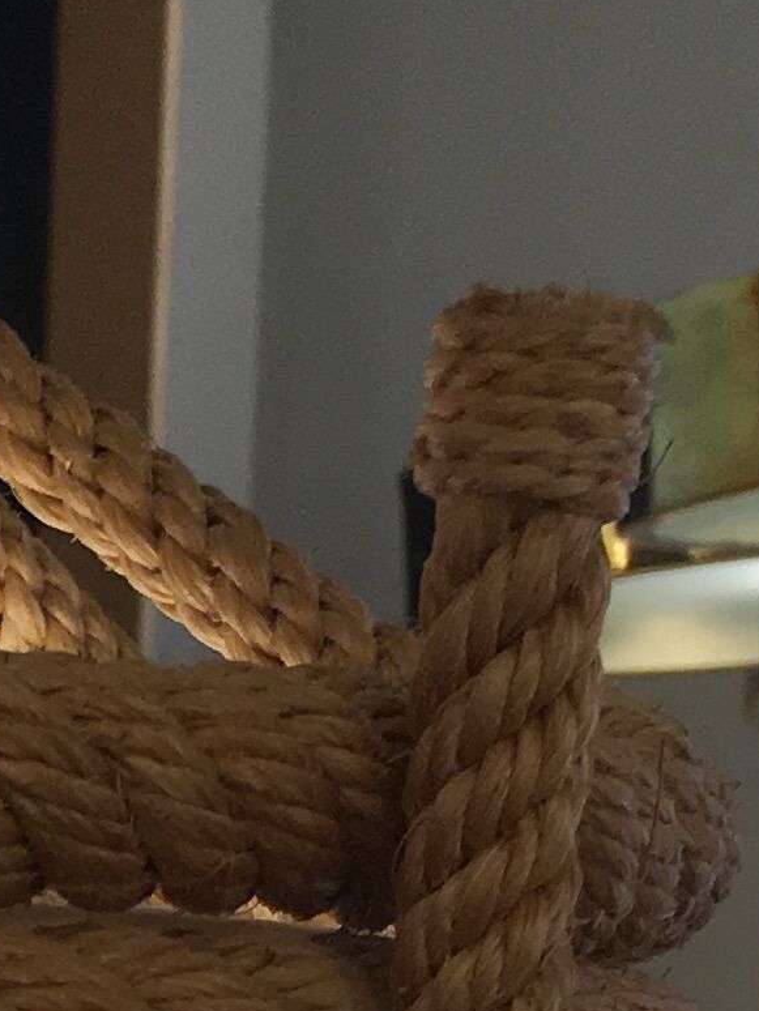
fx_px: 4412
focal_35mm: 151
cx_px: -716
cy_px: 1907
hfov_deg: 9.3
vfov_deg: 11.9
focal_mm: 4.15
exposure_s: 1/100
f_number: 2.2
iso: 32
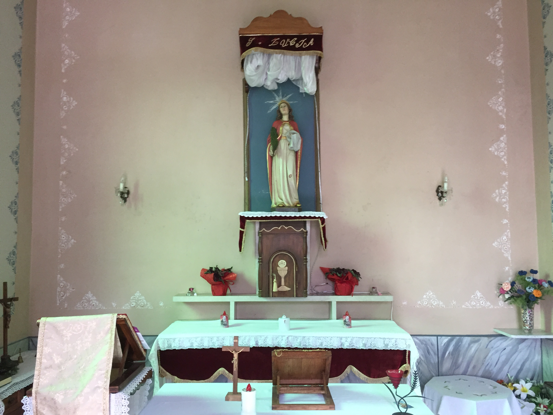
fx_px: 463
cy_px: 208
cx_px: 276
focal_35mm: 29
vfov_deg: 48.2
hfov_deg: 61.7
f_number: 2.2
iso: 160
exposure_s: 1/33
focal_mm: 4.15
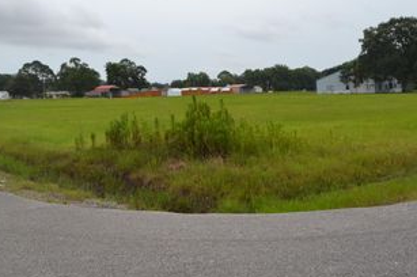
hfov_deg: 44.4
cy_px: 64
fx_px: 509
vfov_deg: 29.9
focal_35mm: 44
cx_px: 171
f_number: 8
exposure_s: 1/200
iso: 100
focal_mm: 18
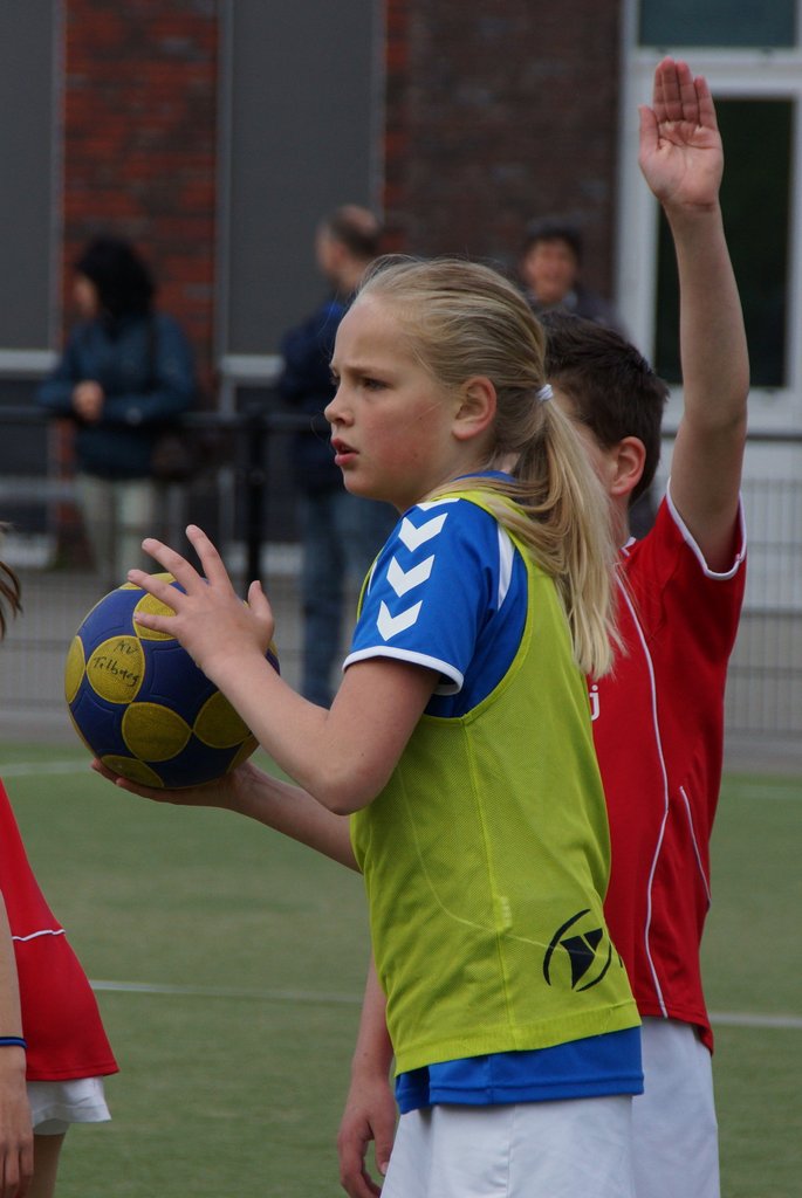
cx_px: 401
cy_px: 599
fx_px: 7500
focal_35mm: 225
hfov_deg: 6.1
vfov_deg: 9.1
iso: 320
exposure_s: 1/1000
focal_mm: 150
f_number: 6.3
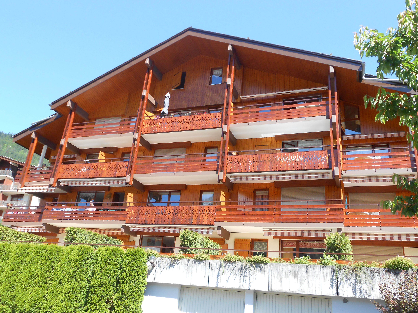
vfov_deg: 46.8
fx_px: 362
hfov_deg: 60.0
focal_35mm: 30
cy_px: 156
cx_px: 209
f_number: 3.8
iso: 100
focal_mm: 5.3
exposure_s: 1/250
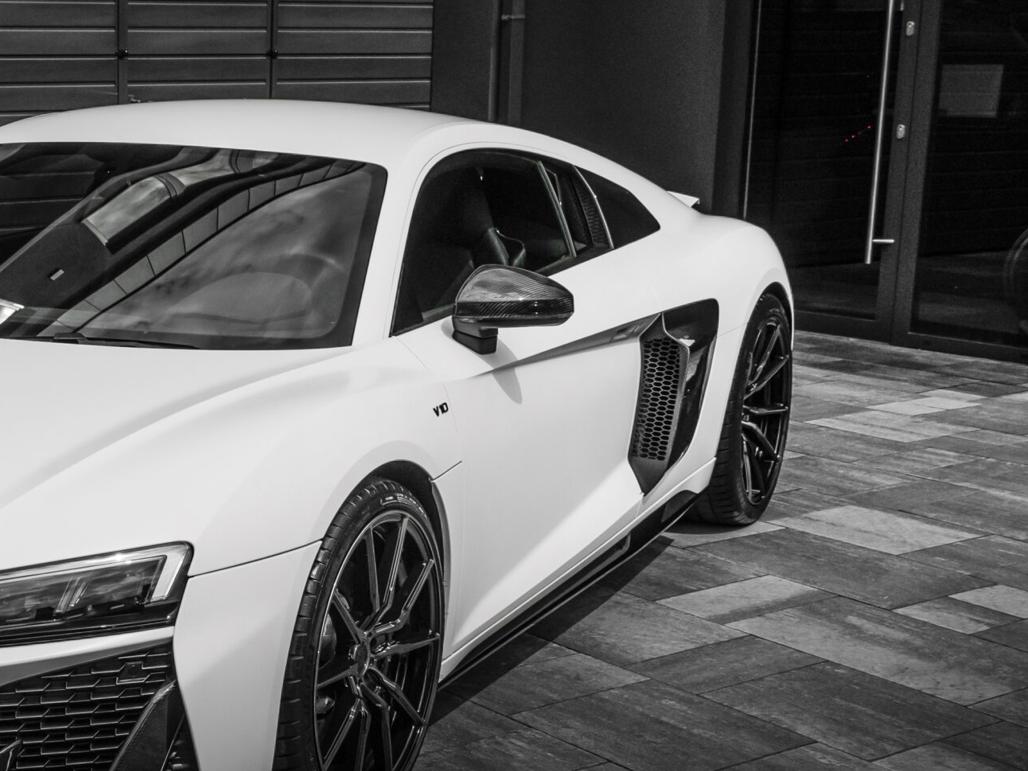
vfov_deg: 21.5
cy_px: 521
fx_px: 2019
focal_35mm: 68
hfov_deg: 27.5
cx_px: 107
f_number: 7.1
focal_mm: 17
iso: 200
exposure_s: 1/400
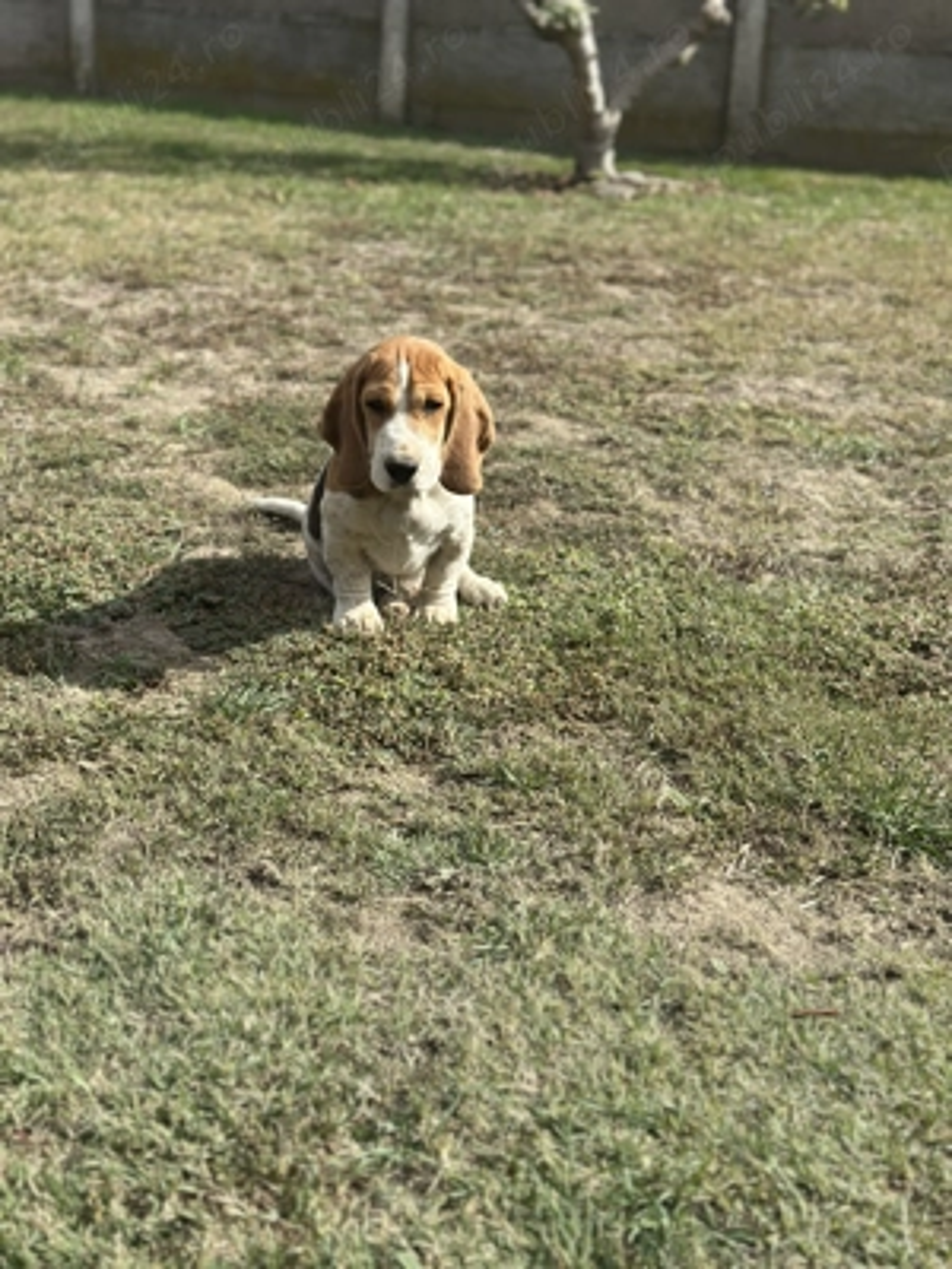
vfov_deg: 39.7
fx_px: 1760
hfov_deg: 30.3
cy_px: 634
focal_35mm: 48
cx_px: 476
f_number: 1.78
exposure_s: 1/4016
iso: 100
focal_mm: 6.86
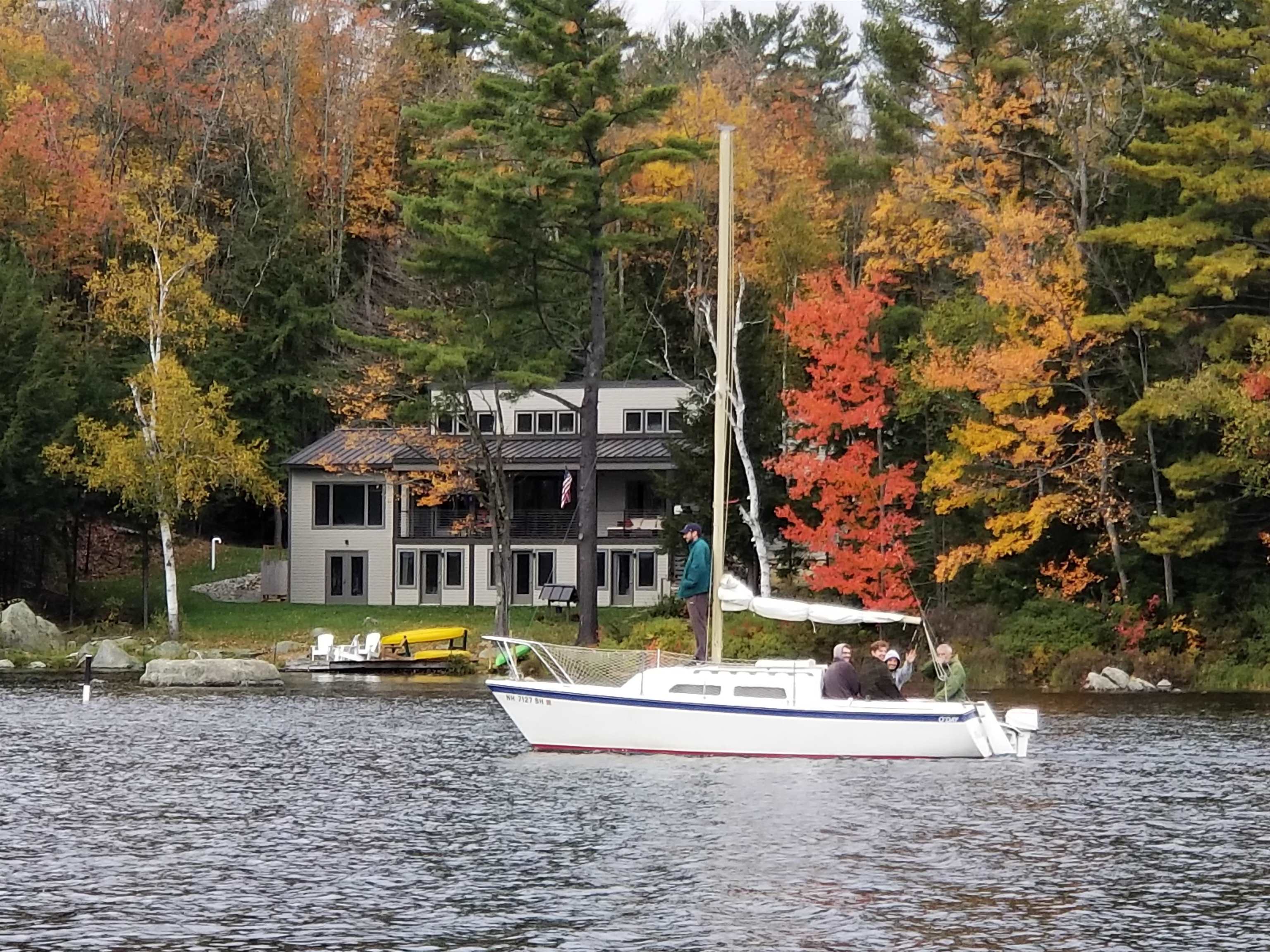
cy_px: 476
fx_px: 1908
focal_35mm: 52
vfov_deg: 28.0
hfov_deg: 36.8
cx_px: 635
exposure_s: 1/209
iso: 25
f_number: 2.4
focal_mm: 6
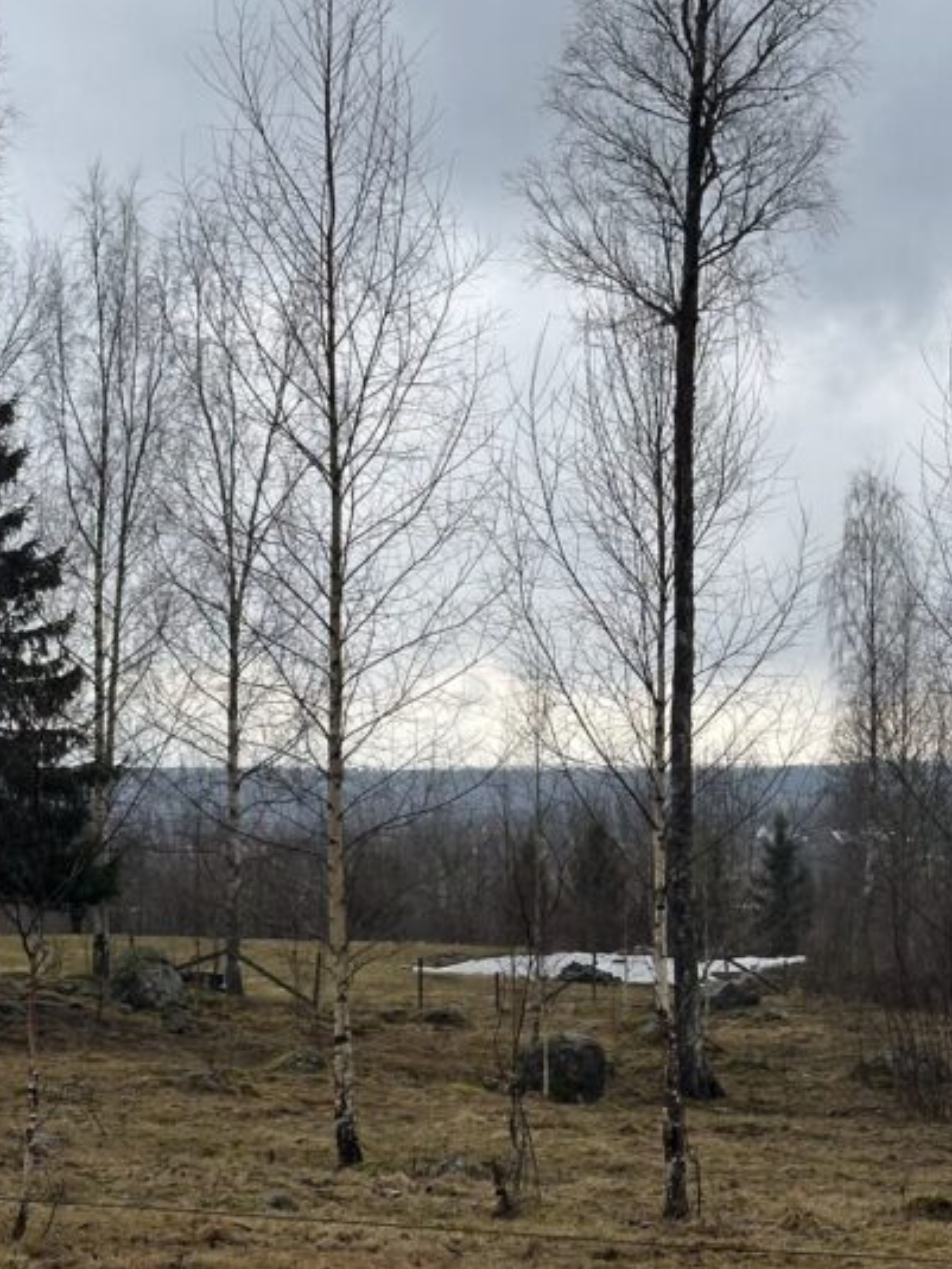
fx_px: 3371
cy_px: 537
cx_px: 539
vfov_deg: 21.3
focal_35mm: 92
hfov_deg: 16.1
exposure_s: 1/2597
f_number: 1.78
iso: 64
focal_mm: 6.86
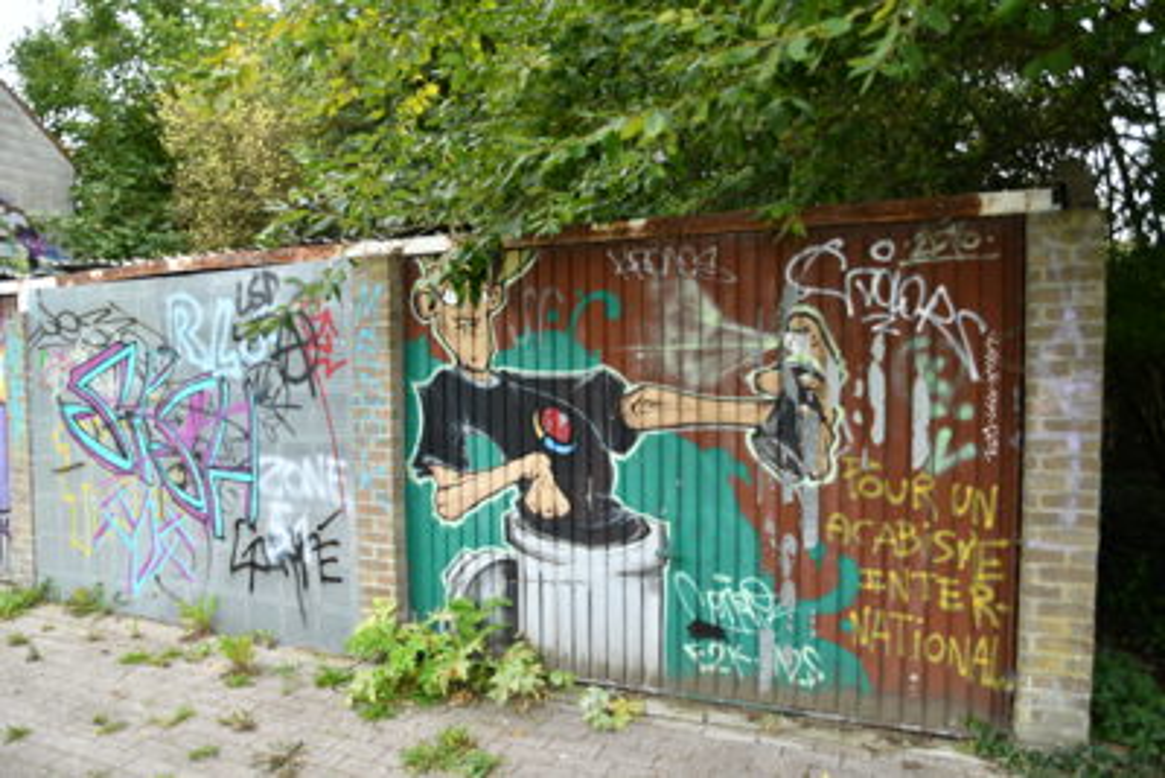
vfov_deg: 53.2
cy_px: 389
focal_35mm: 24
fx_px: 777
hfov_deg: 73.7
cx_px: 582
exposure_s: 1/160
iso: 100
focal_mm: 16
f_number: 3.5
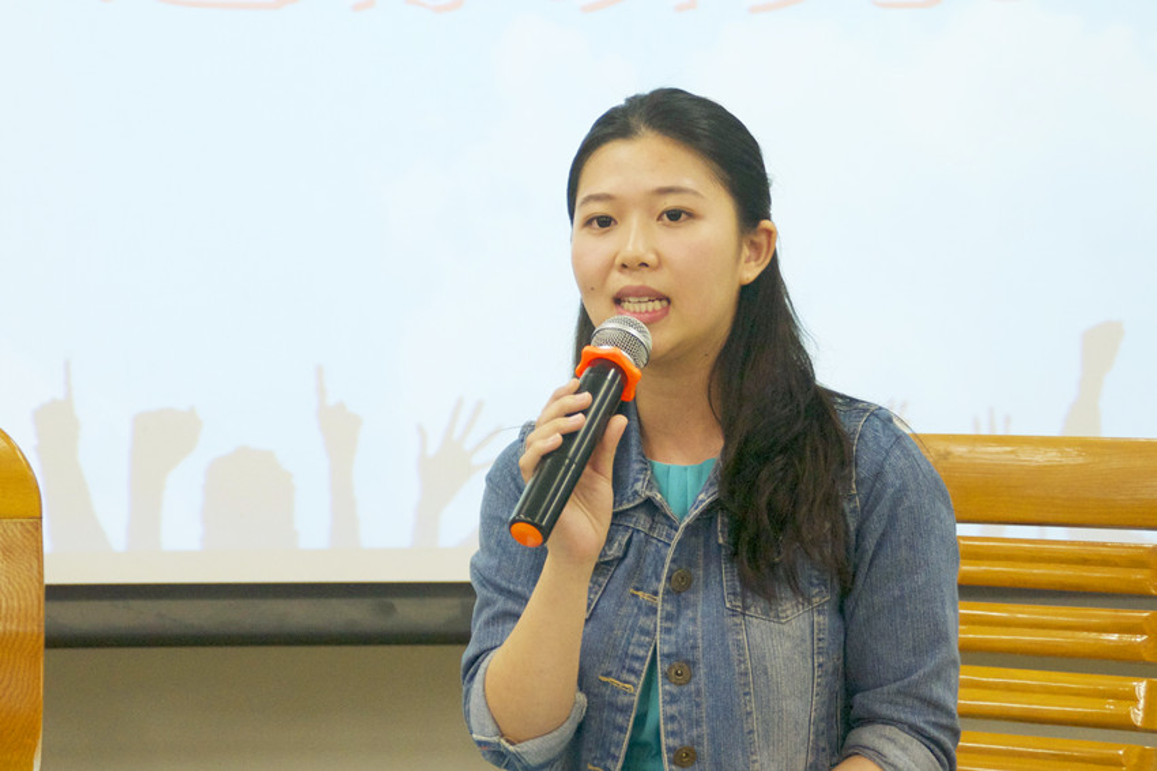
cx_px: 578
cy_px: 386
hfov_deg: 18.2
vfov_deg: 12.2
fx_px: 3614
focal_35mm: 112
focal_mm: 75
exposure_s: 1/80
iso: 1800
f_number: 5.6
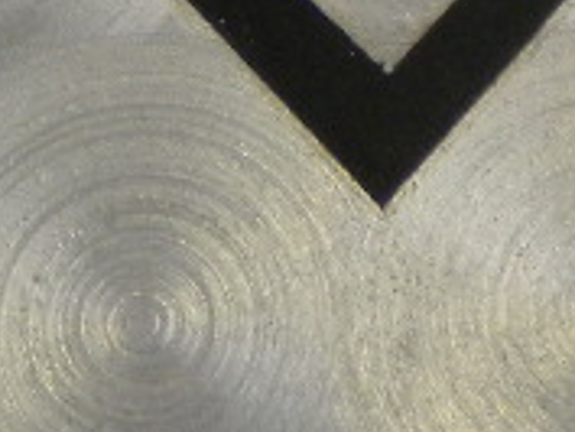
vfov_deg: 7.2
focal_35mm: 202
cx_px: 263
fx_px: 3358
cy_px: -247
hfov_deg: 9.8
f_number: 3.1
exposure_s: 1/63
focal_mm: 6.3
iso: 300
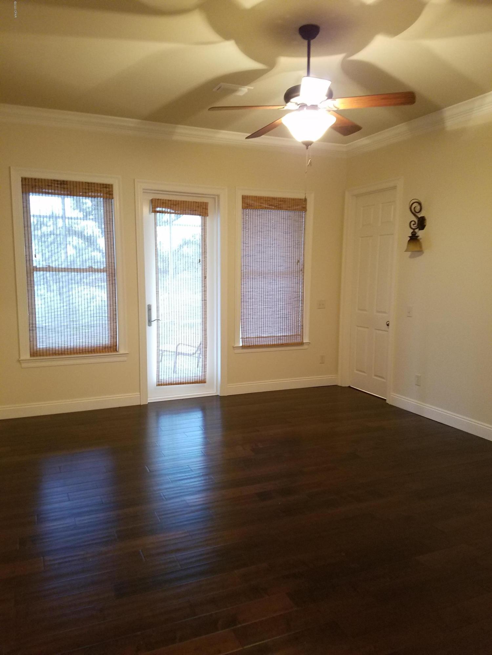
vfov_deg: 67.3
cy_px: 328
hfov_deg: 53.1
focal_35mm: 26
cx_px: 246
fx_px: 493
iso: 200
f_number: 1.7
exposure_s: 1/10
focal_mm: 4.2
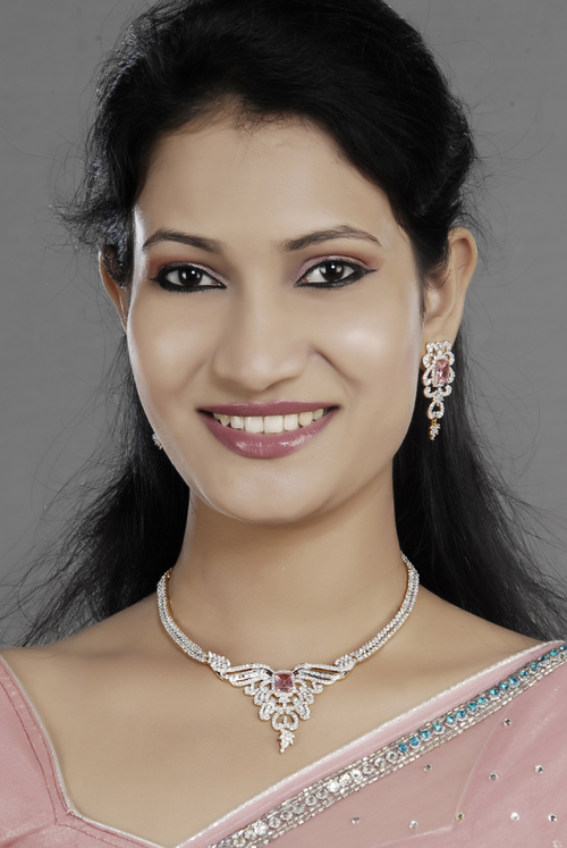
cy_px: 424
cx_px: 284
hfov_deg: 10.0
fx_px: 3251
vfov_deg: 14.8
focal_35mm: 138
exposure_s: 1/125
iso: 200
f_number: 14
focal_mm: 92
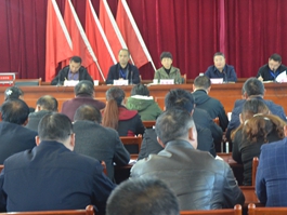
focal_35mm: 95
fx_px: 787
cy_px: 112
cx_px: 232
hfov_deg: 20.4
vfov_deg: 15.6
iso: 1600
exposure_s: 1/15
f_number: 4.5
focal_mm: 35
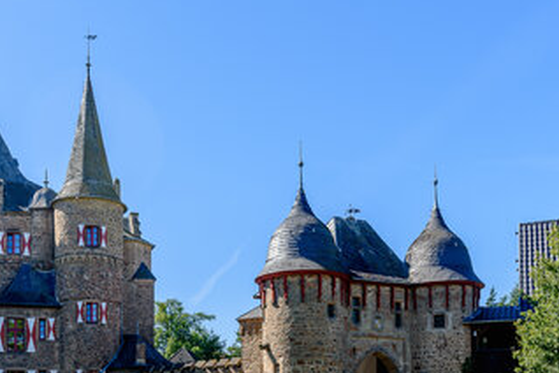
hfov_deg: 46.0
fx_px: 652
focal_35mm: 42
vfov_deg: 31.6
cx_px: 206
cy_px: 249
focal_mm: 29
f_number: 5.6
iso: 100
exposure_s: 1/640
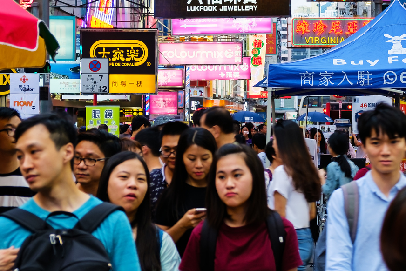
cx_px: 396
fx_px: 1399
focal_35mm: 124
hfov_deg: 16.2
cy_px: 43
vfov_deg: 11.0
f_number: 4
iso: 200
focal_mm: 34.3
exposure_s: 1/40
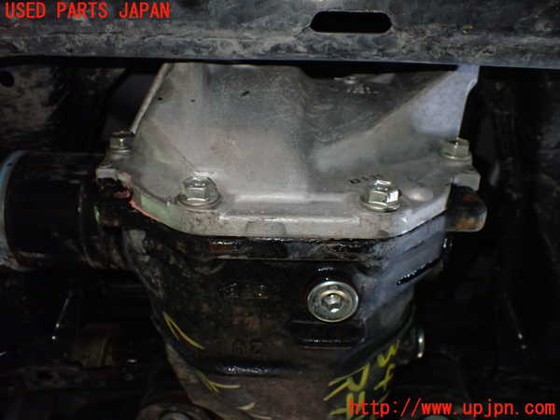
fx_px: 485
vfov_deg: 46.8
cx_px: 280
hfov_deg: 60.0
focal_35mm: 30
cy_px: 210
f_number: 2.3
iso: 800
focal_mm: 5.4
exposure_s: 1/100
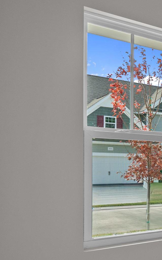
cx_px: 369
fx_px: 346
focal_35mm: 49
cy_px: 171
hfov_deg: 15.9
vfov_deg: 40.6
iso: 800
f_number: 8
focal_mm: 16
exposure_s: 1/15
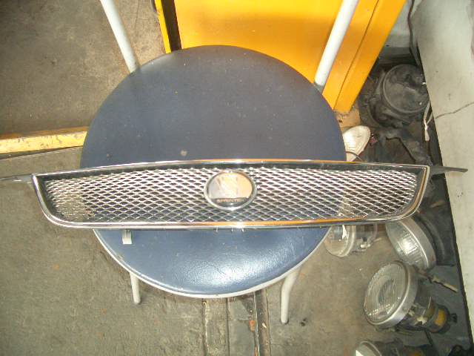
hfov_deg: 52.6
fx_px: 479
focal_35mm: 35
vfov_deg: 40.7
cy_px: 178
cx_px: 237
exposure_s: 1/60
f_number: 2.6
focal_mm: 5.8
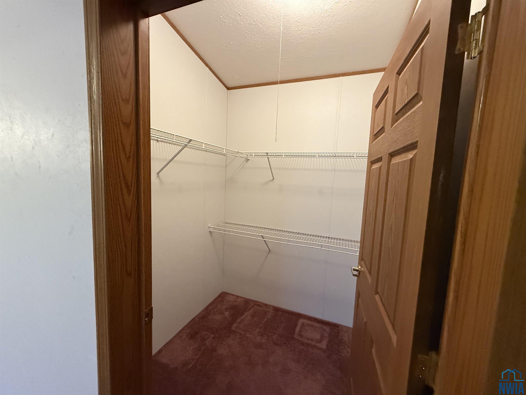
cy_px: 198
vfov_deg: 85.7
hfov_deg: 102.1
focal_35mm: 14
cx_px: 263
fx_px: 213
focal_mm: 2.22
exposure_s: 1/60
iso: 640
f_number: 2.2
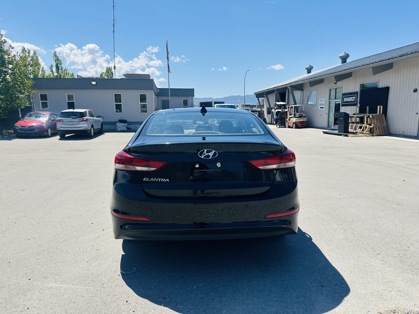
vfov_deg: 56.8
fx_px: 291
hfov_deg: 71.6
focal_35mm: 24
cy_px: 157
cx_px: 210
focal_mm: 6.86
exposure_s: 1/4762
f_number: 1.78
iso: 80
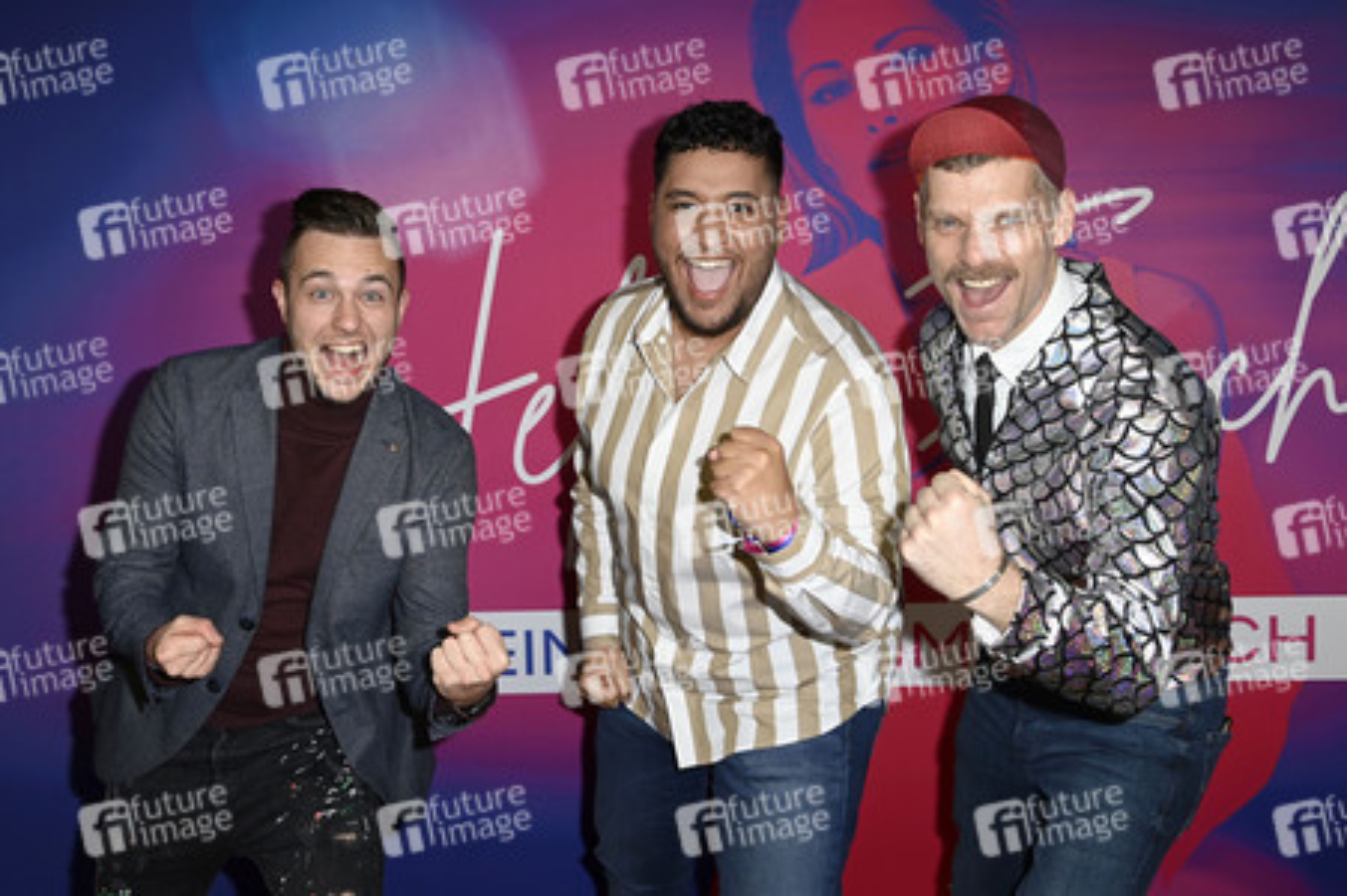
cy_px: 448
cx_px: 674
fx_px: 1346
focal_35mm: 36
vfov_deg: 36.8
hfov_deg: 53.2
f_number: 5.6
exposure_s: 1/250
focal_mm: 36
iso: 500
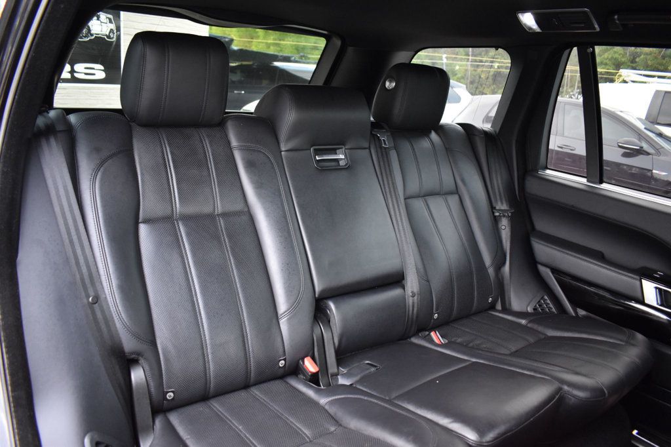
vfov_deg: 47.9
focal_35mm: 27
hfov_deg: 67.4
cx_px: 336
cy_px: 224
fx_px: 503
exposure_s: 1/60
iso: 1600
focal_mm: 18
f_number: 3.5
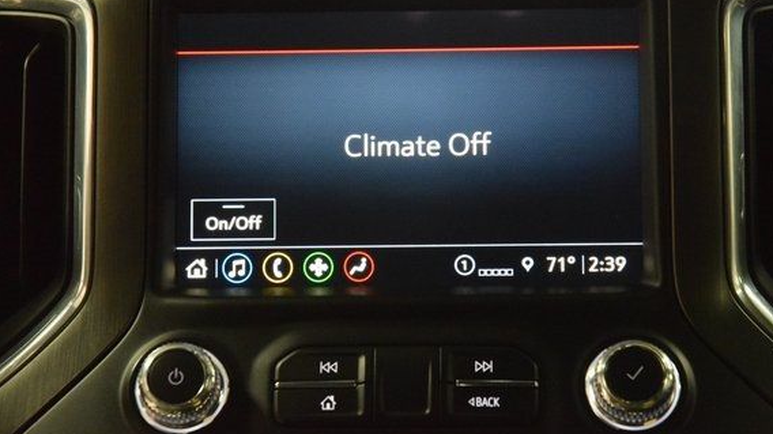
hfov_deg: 17.3
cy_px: 168
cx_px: 411
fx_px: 2541
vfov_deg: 9.8
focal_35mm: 124
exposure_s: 1/80
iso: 6400
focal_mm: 70
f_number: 4.5
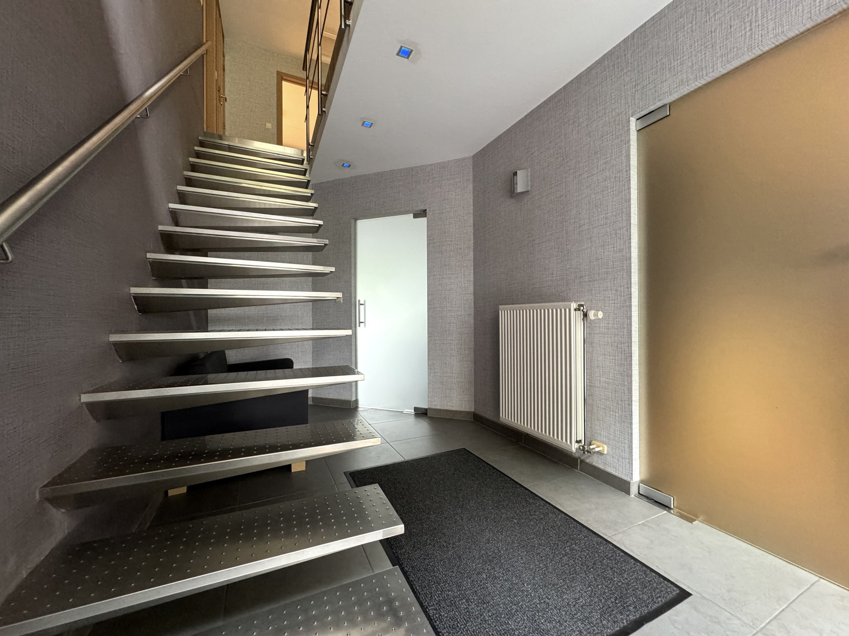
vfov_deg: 85.7
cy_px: 318
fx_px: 343
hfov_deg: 102.1
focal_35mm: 14
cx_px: 424
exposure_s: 1/50
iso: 320
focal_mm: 2.22
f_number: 2.2
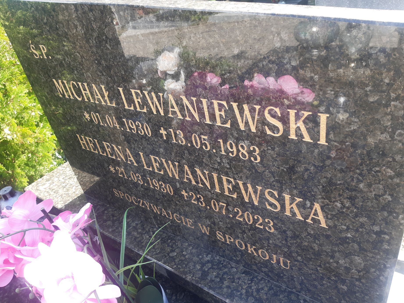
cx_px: 202
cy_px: 152
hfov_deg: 67.3
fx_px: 303
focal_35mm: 26
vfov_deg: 53.1
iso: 40
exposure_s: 1/184
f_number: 1.7
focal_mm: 3.92
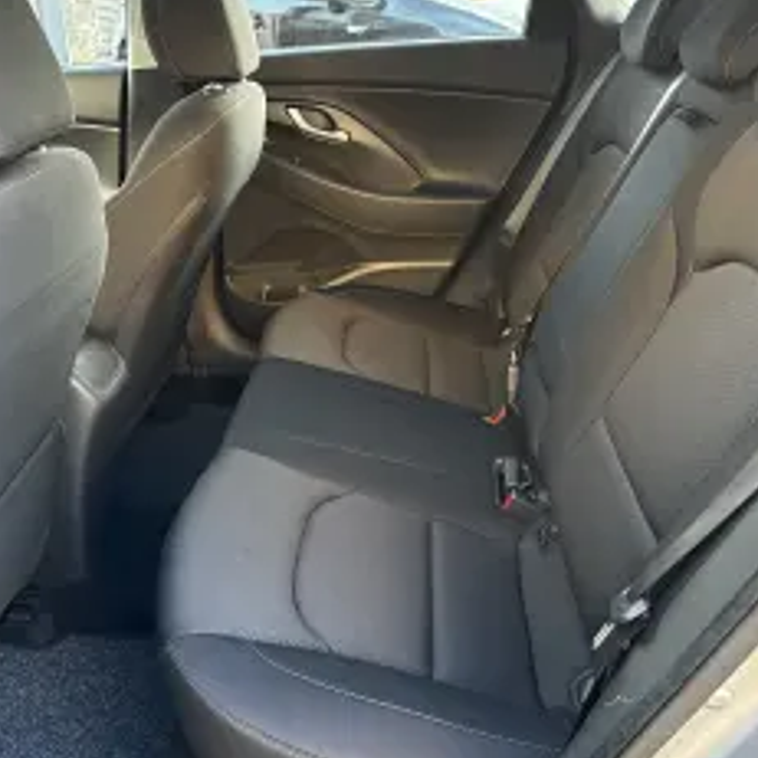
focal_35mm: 33
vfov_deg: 49.7
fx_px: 818
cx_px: 354
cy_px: 413
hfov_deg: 49.7
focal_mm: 6.86
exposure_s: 1/60
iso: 640
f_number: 1.78
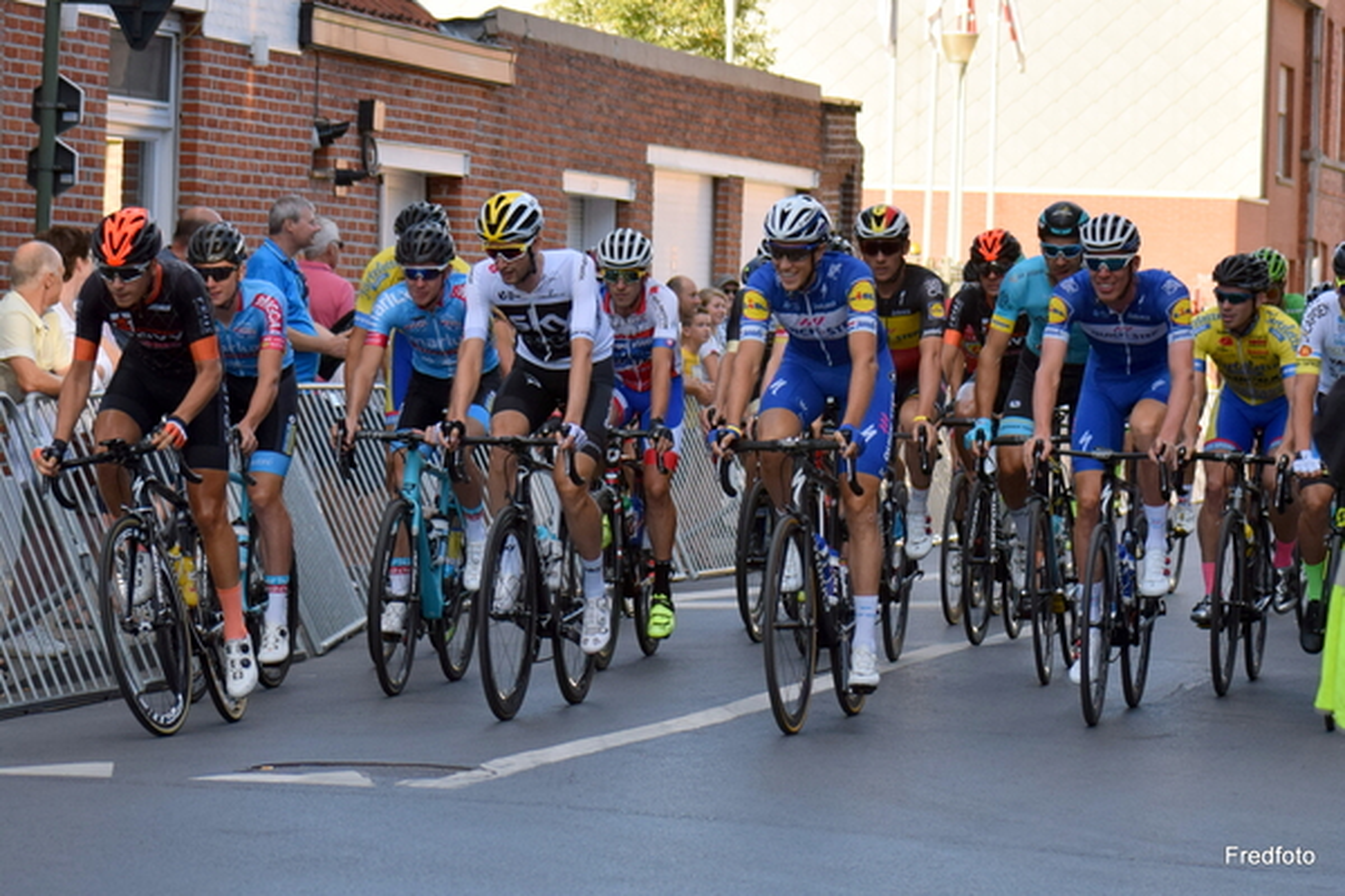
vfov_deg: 16.6
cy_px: 448
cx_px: 672
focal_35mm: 82
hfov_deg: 24.6
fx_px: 3082
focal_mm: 55
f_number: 4.5
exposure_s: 1/1250
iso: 400
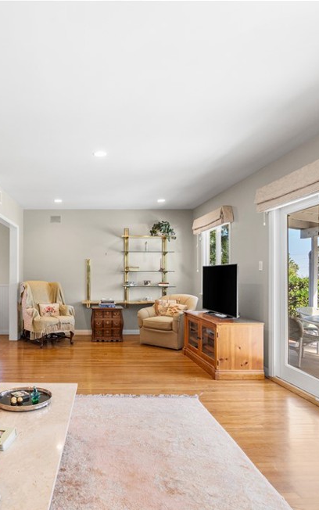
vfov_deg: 74.7
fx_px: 334
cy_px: 266
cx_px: 90
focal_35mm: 24
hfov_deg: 49.6
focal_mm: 10
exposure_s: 1/8
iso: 320
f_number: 7.1
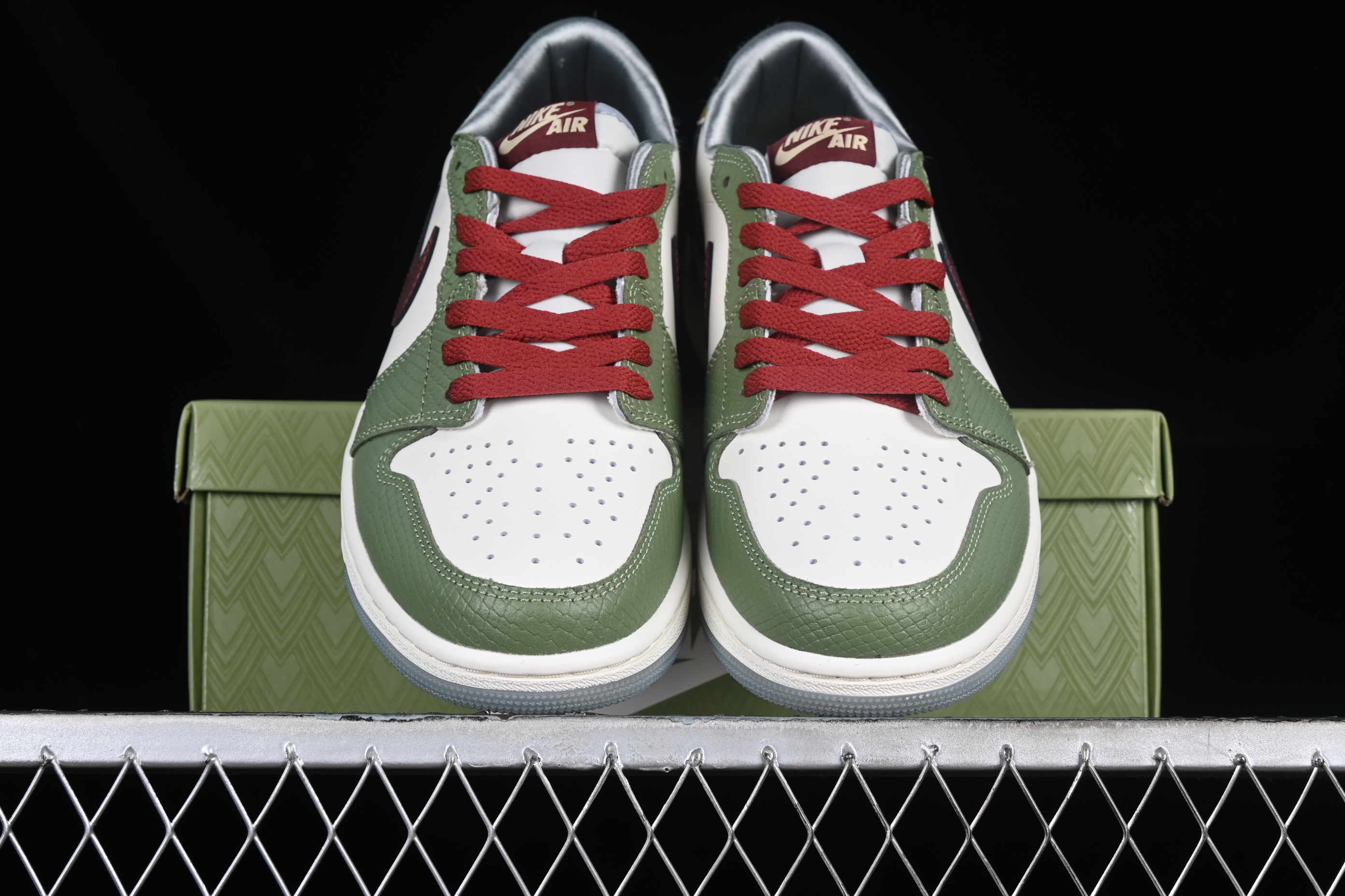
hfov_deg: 27.0
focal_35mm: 75
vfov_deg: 18.2
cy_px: 448
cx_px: 672
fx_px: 2802
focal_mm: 50
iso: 160
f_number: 8
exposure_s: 1/80
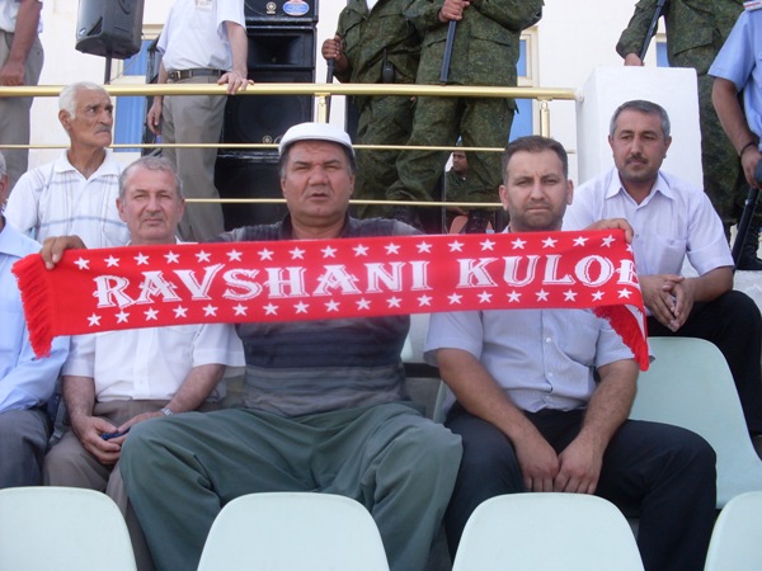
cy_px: 286
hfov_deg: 49.0
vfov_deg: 37.7
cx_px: 381
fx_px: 836
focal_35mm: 38
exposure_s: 1/250
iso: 80
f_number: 2.8
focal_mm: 6.3
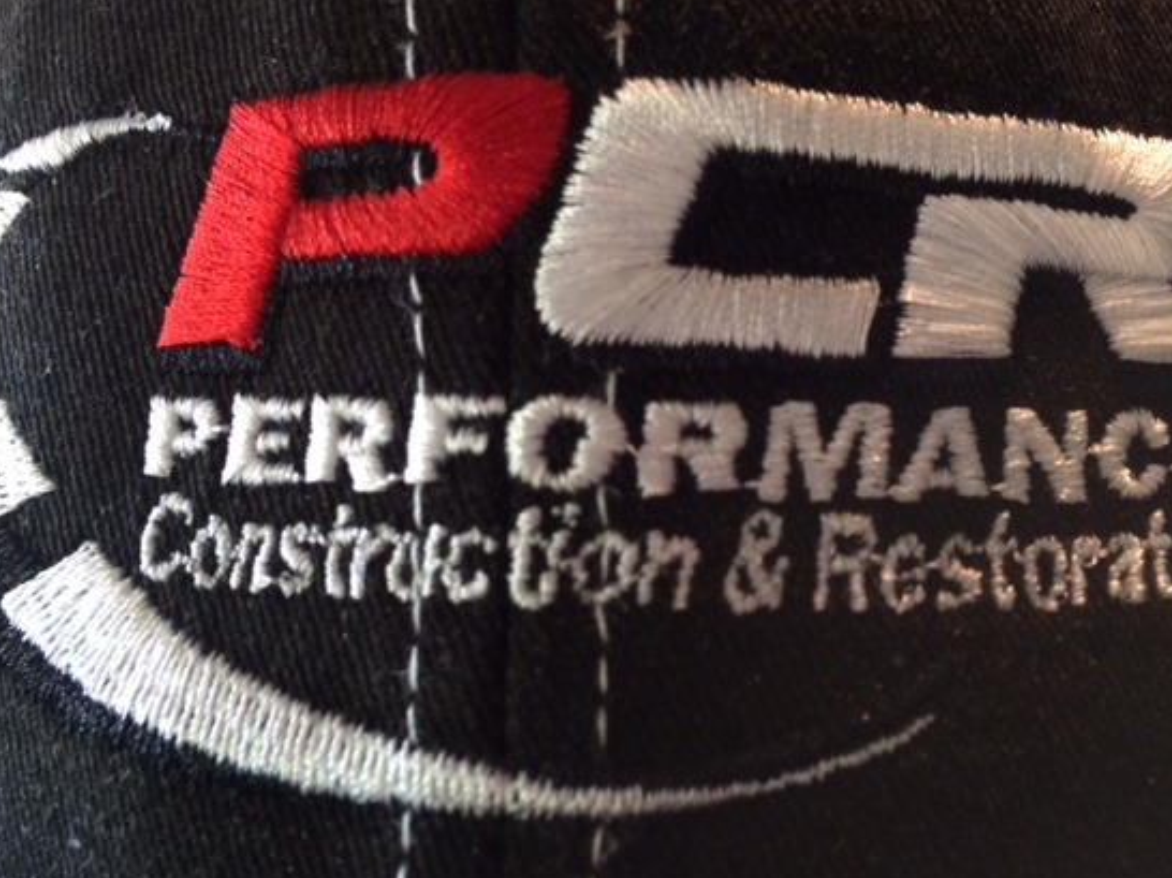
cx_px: 607
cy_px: 444
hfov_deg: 54.0
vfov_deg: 41.8
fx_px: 1151
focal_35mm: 34
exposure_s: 1/20
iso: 320
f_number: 2.2
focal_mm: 4.15
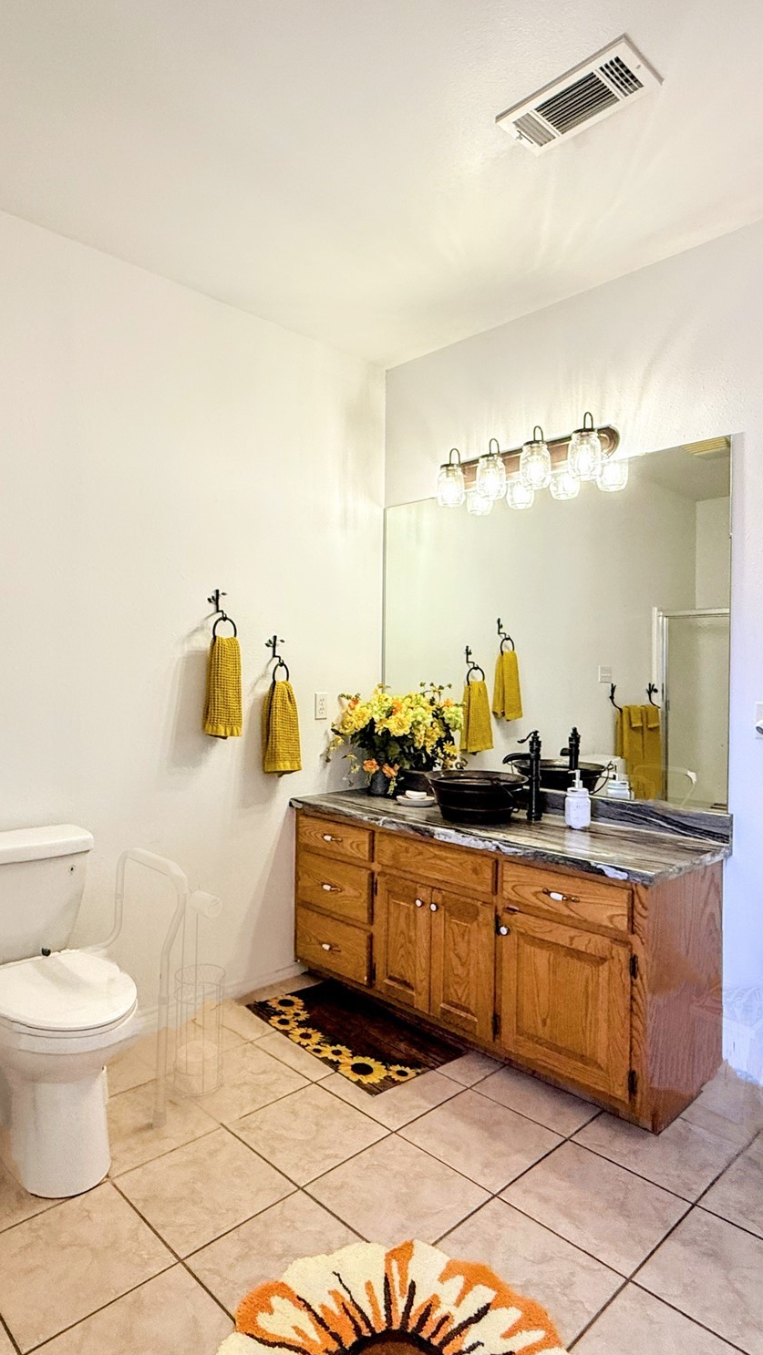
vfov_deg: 83.8
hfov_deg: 53.5
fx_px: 755
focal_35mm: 21
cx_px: 342
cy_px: 673
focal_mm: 2.22
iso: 250
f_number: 2.2
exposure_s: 1/120
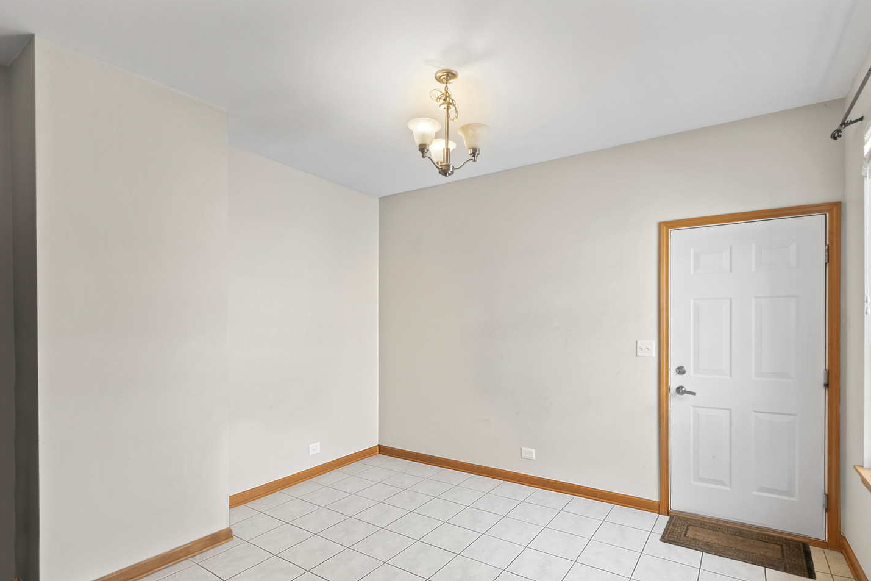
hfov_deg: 93.2
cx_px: 451
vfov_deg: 70.2
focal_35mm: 17
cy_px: 326
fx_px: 411
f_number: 4
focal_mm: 10
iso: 320
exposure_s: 1/20
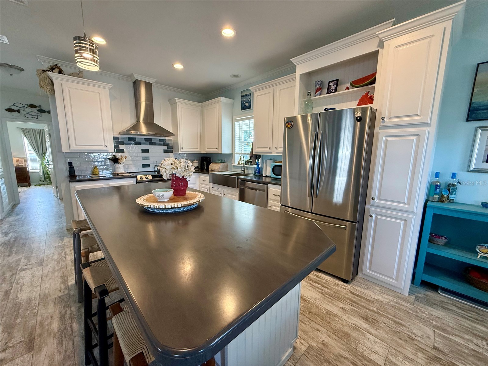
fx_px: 197
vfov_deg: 85.7
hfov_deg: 102.1
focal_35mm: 14
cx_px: 244
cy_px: 183
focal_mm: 2.22
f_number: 2.2
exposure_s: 1/120
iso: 320
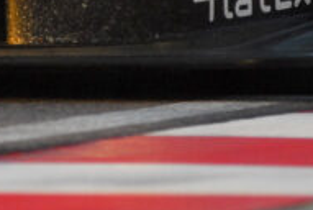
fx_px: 21047
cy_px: -103
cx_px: -193
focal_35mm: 2417
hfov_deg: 0.9
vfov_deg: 0.6
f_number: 5
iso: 640
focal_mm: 300
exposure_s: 1/1000
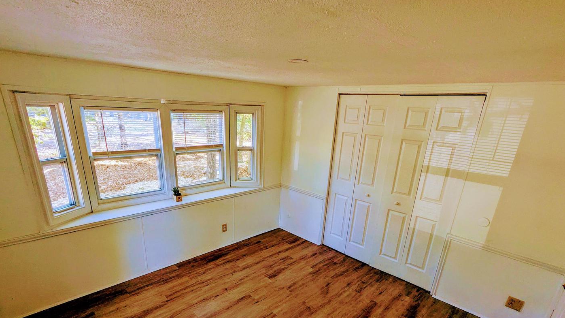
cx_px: 278
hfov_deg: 92.7
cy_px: 211
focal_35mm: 18
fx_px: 270
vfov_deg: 59.7
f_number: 2.2
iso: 79
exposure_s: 1/23.8
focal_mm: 2.35
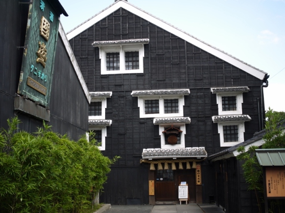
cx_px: 142
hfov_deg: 38.2
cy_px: 106
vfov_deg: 29.1
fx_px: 412
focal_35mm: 50
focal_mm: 25
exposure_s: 1/1600
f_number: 1.8
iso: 160
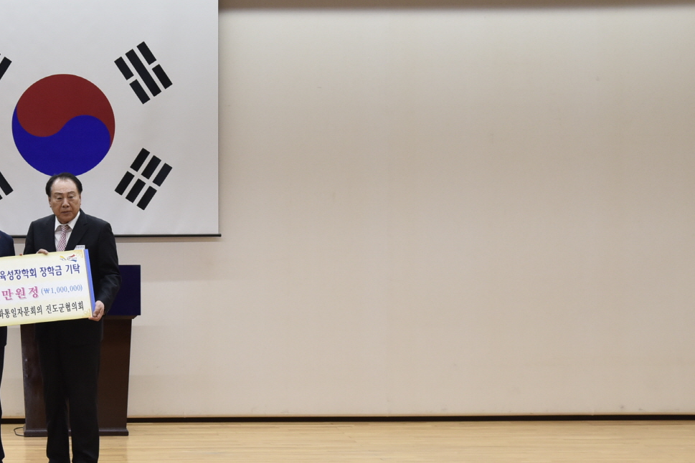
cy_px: 259
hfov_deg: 18.4
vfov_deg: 12.6
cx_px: 49
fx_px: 2104
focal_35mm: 109
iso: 800
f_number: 4
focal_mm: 48
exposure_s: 1/125
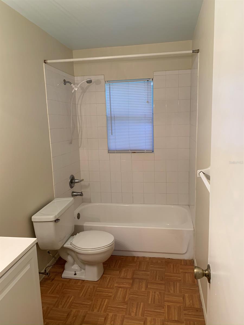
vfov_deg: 67.3
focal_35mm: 26
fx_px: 244
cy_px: 162
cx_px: 122
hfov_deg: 53.1
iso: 160
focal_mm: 4.25
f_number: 1.8
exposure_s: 1/60
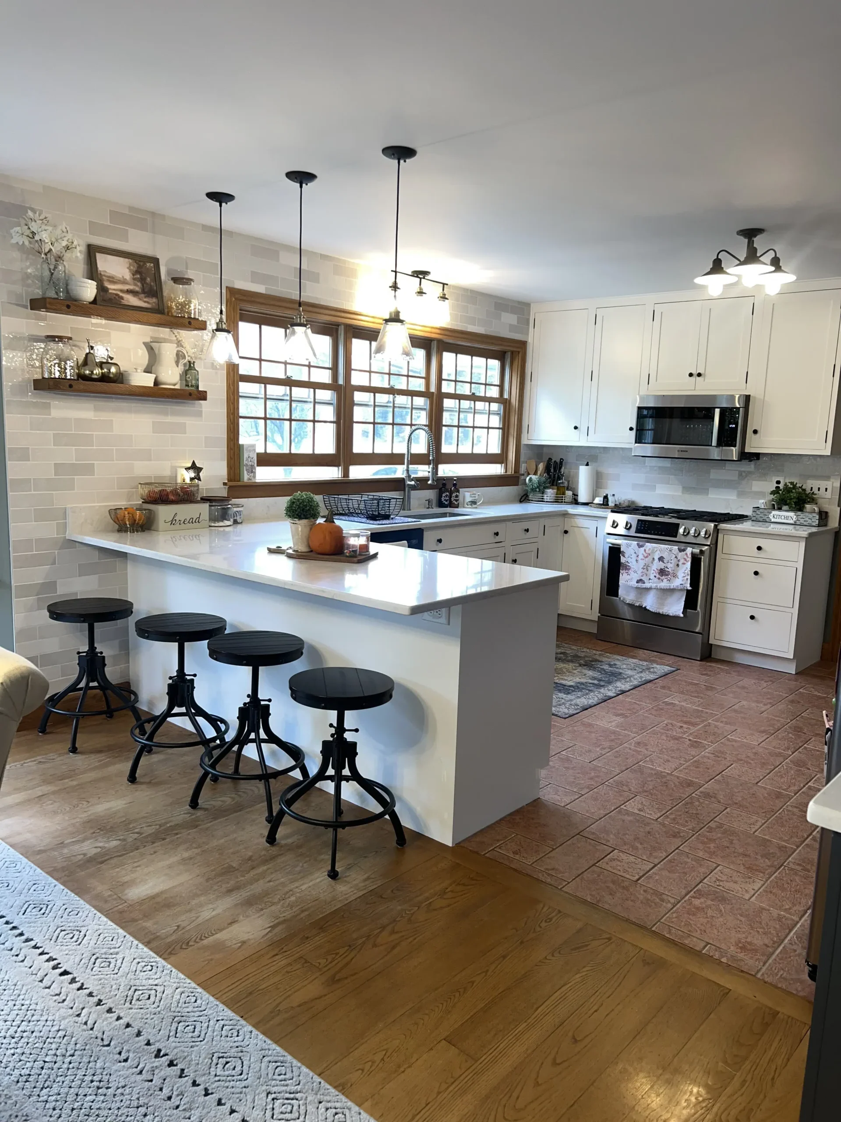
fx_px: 842
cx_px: 420
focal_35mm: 26
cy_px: 561
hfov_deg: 53.1
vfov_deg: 67.3
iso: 50
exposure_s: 1/36
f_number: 1.5
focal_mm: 5.7
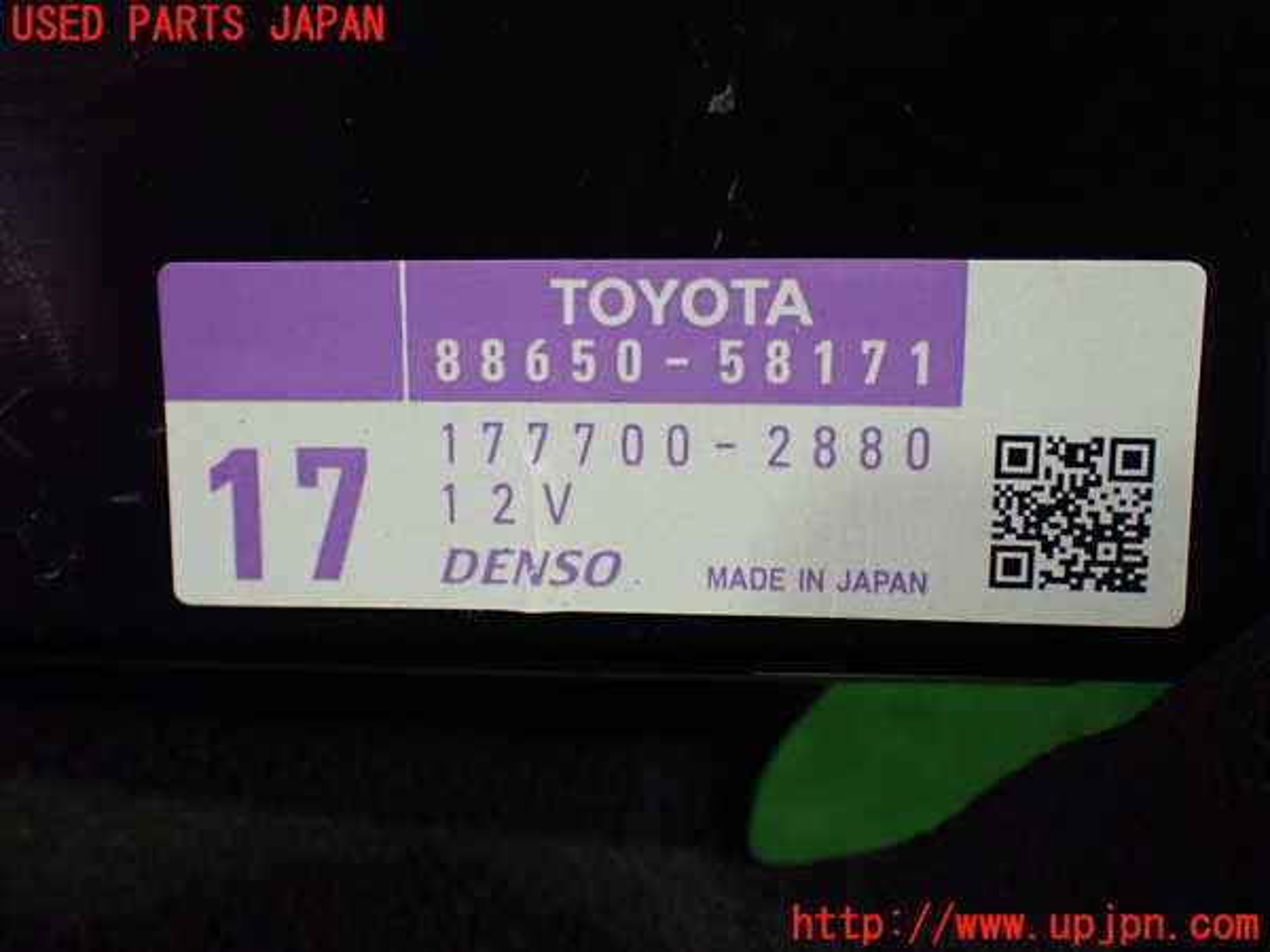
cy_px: 476
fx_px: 1504
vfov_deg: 35.1
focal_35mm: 41
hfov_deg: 45.8
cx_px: 635
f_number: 2.8
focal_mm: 7.31
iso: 800
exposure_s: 1/80
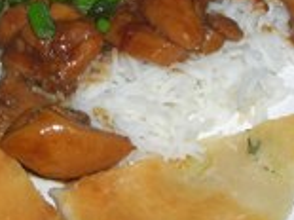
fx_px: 1129
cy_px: 2
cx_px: 55
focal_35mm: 133
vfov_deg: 11.0
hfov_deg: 14.7
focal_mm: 7.7
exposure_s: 1/60.1
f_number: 5.4
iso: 50
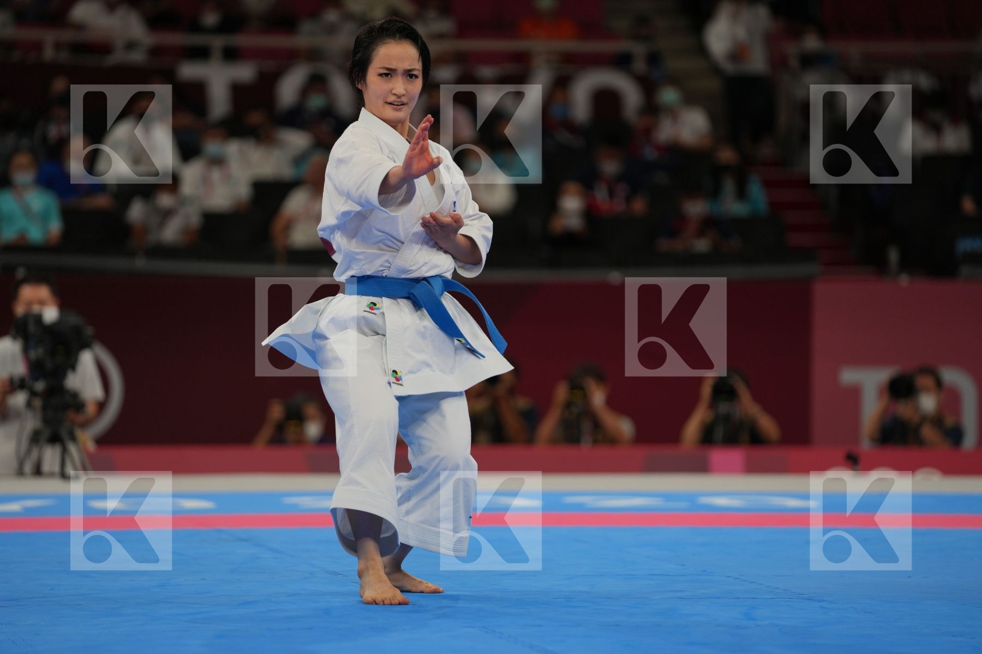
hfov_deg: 11.5
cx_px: 491
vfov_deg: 7.7
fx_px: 4855
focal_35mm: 178
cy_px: 327
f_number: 2.8
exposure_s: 1/1000
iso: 400
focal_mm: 178
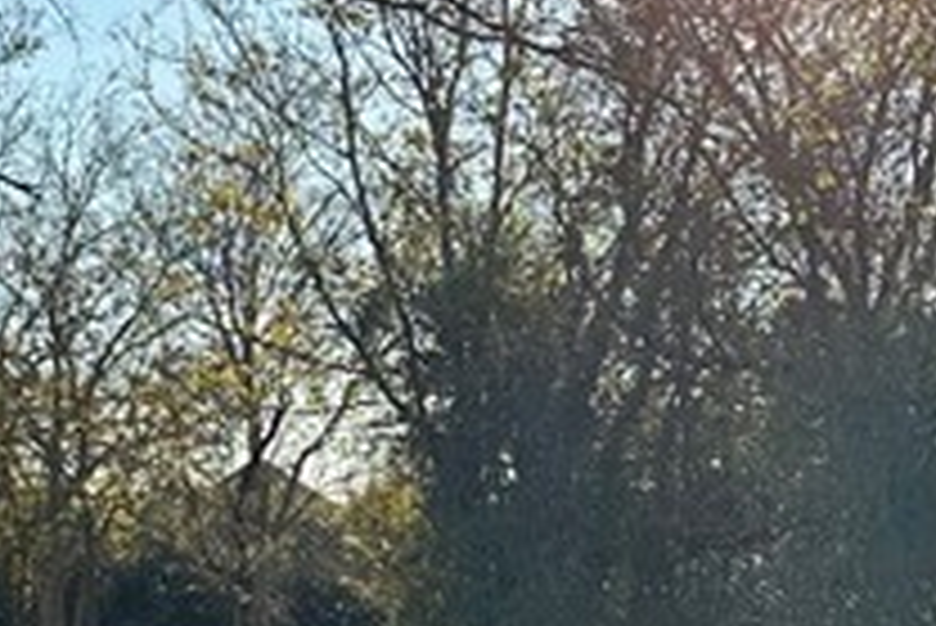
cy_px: 576
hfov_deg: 16.3
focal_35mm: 123
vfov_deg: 11.1
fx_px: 3200
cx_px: 945
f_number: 1.78
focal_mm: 6.86
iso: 80
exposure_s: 1/1880
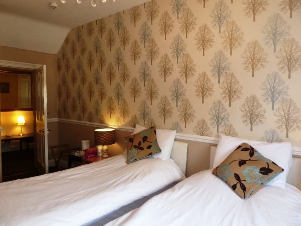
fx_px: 217
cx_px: 150
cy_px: 113
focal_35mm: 25
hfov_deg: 69.4
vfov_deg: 54.9
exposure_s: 1/30
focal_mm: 4.1
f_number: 3.3
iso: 200
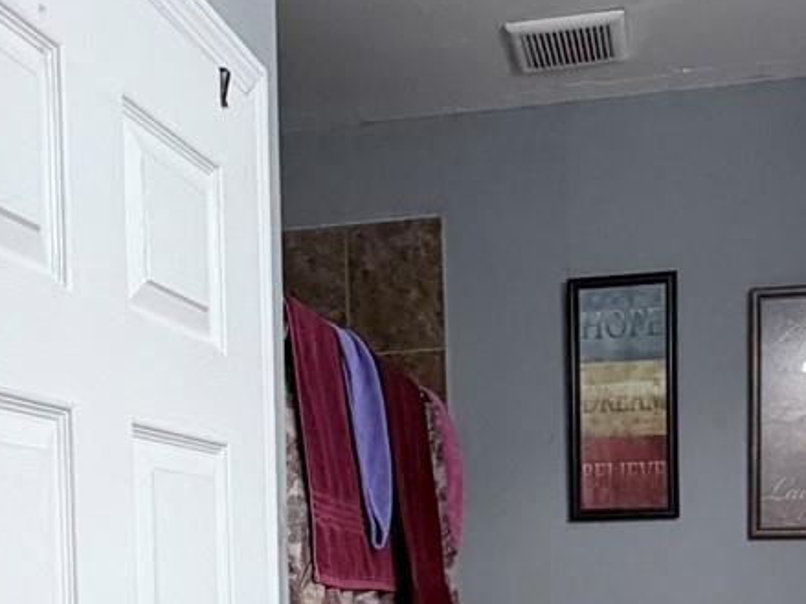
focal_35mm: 51
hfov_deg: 37.5
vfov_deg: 27.1
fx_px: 1187
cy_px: 591
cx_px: 389
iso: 320
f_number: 2.2
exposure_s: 1/120
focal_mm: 2.22
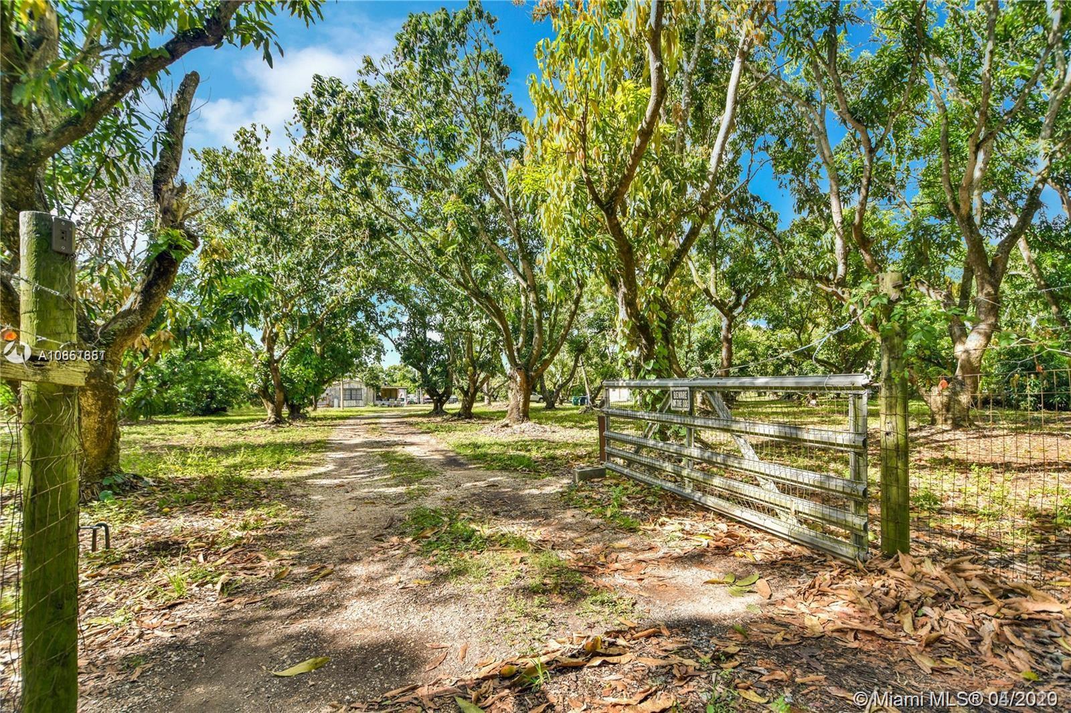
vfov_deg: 77.3
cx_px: 536
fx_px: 446
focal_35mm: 15
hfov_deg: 100.4
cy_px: 356
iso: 250
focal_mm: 10
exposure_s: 1/320
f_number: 4.5
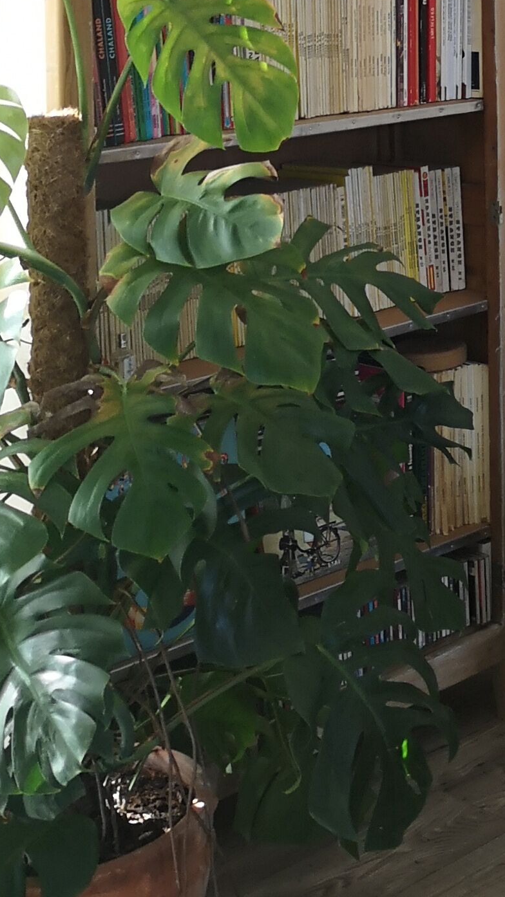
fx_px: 1833
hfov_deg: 14.4
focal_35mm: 77
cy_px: 73
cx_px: 799
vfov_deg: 26.5
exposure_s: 1/50
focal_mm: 5.58
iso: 100
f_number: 1.8
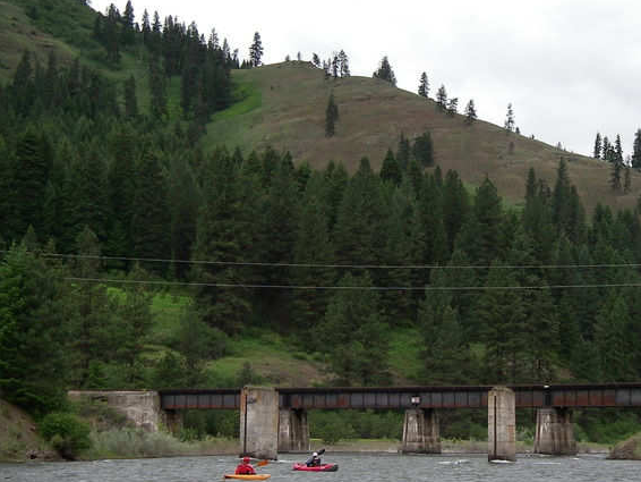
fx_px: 1649
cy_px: 228
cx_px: 398
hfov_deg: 22.0
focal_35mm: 89
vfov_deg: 16.6
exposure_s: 1/250
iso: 64
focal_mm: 10.5
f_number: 3.7
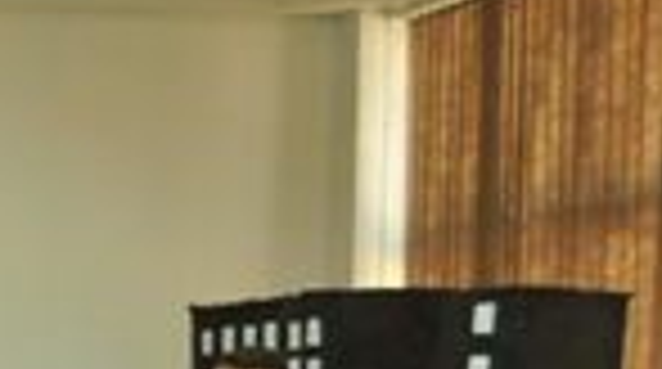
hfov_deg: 13.0
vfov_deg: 8.5
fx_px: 2400
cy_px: 610
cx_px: -770
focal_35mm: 137
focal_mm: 20
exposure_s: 1/60
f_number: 4
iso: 400
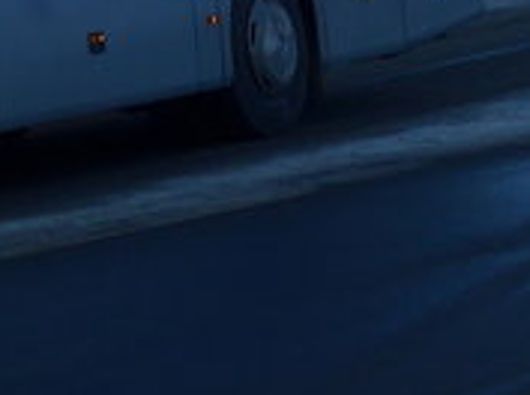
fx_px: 3010
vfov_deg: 6.9
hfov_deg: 9.6
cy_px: -733
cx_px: -416
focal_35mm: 197
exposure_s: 1/500
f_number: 2.8
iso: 80
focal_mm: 6
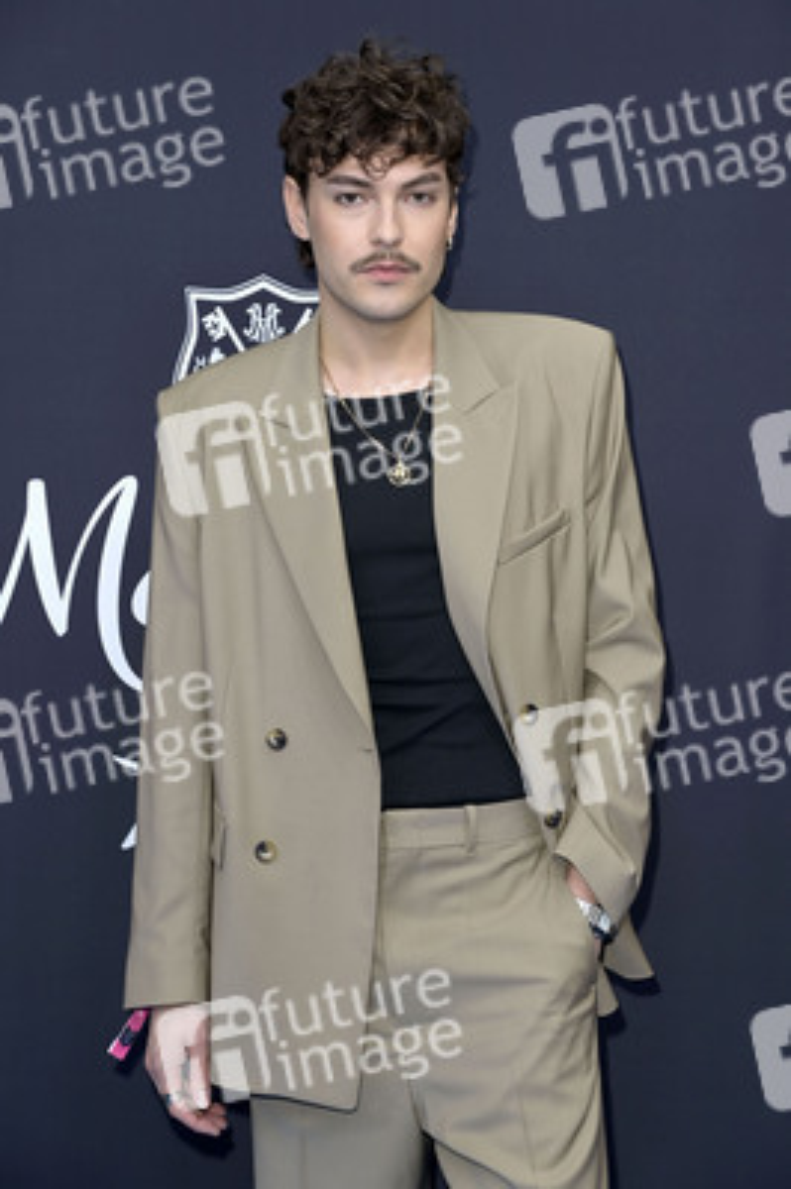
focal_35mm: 75
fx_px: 2476
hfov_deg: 18.2
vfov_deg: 27.0
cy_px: 594
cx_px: 396
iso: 500
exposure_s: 1/250
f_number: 5.6
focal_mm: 75
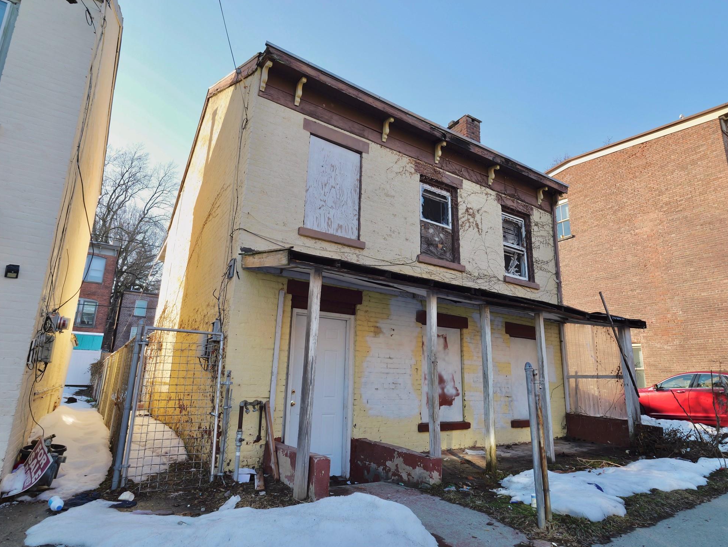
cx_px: 380
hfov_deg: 78.9
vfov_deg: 63.5
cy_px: 278
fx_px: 442
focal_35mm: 21
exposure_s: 1/200
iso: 200
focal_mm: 10
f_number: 5
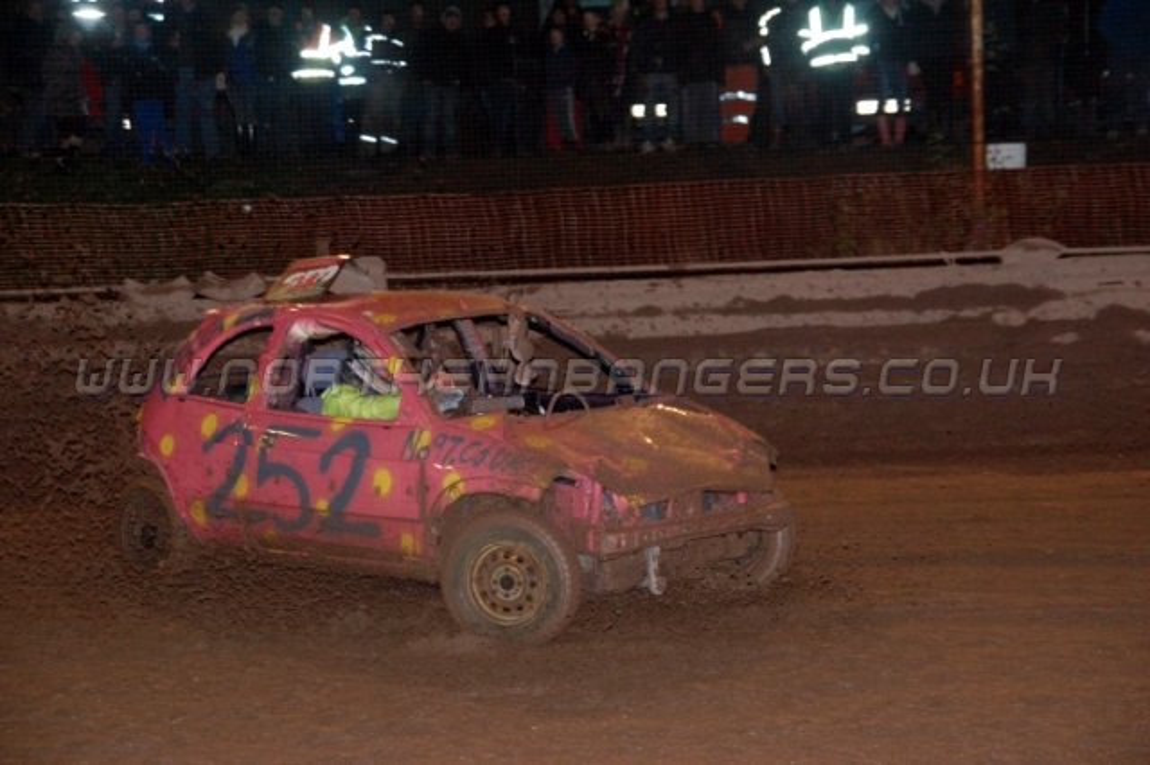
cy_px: 382
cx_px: 575
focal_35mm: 98
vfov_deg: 14.0
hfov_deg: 20.9
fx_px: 3113
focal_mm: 65
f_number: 5.3
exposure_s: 1/60
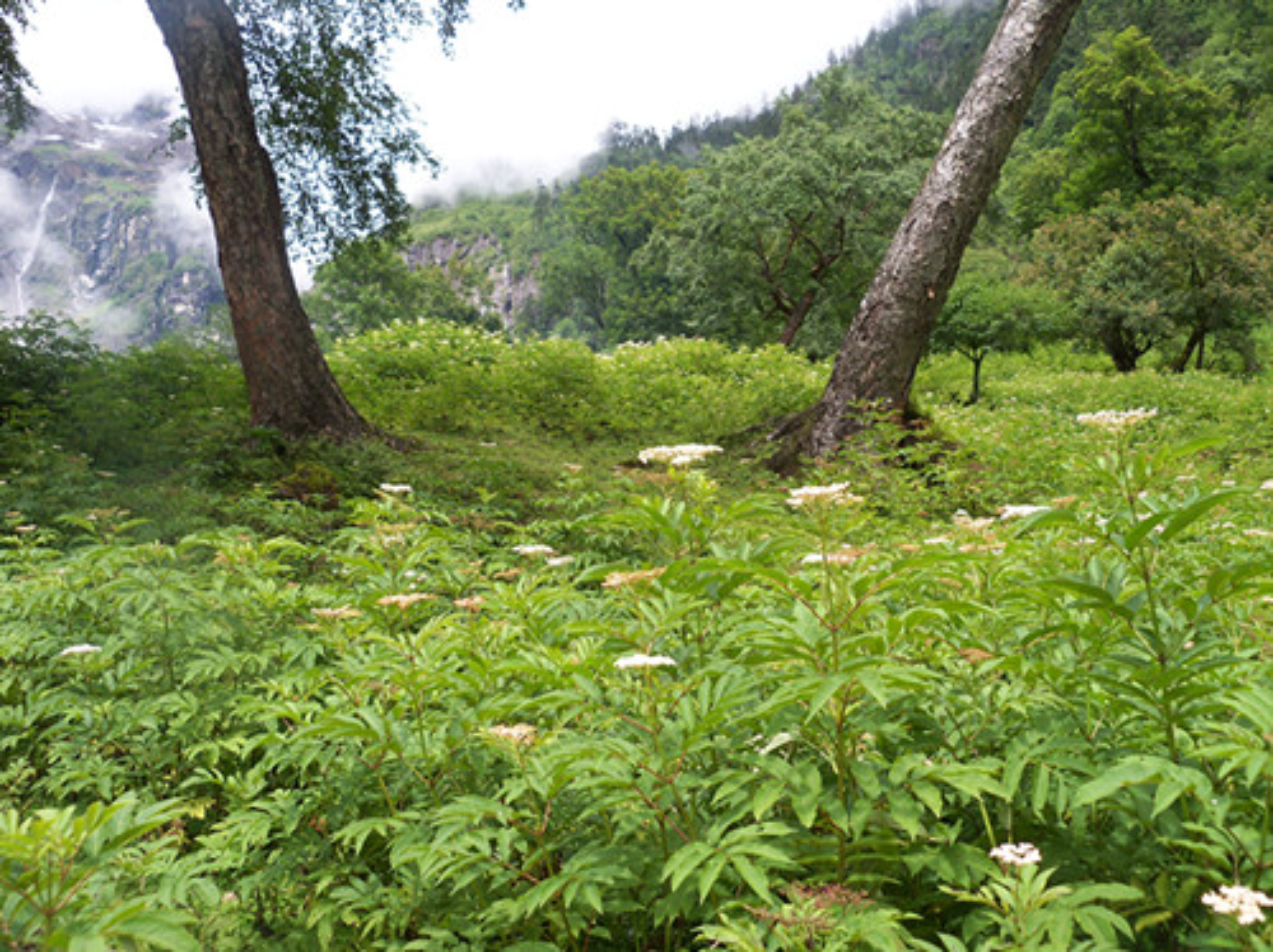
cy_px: 476
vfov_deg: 40.6
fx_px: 1286
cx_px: 636
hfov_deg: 52.7
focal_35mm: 35
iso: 64
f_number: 3.5
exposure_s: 1/320
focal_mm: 6.2
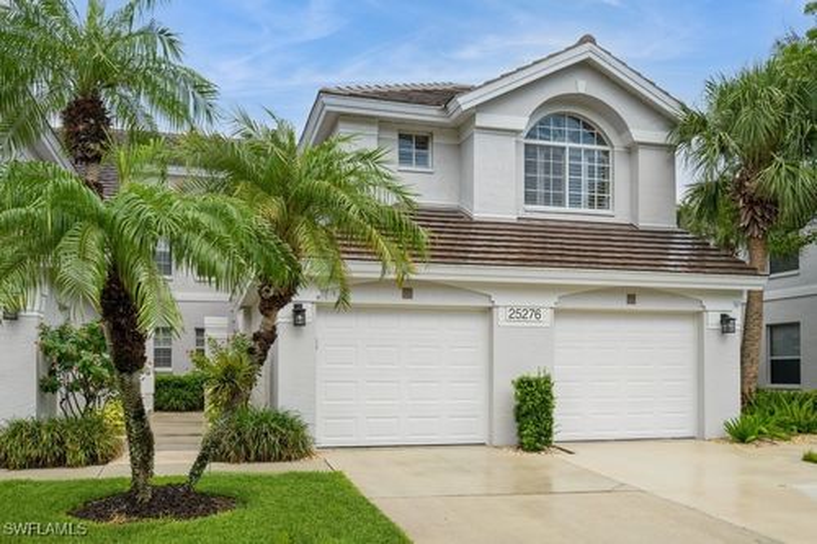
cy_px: 272
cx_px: 408
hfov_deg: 58.7
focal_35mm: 32
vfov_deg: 41.1
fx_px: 726
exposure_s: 1/250
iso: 200
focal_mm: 32
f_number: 8
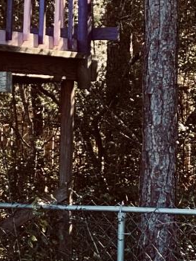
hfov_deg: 5.0
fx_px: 2231
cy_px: 170
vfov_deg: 6.7
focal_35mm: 296
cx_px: -148
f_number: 2
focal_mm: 6
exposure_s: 1/129
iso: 20
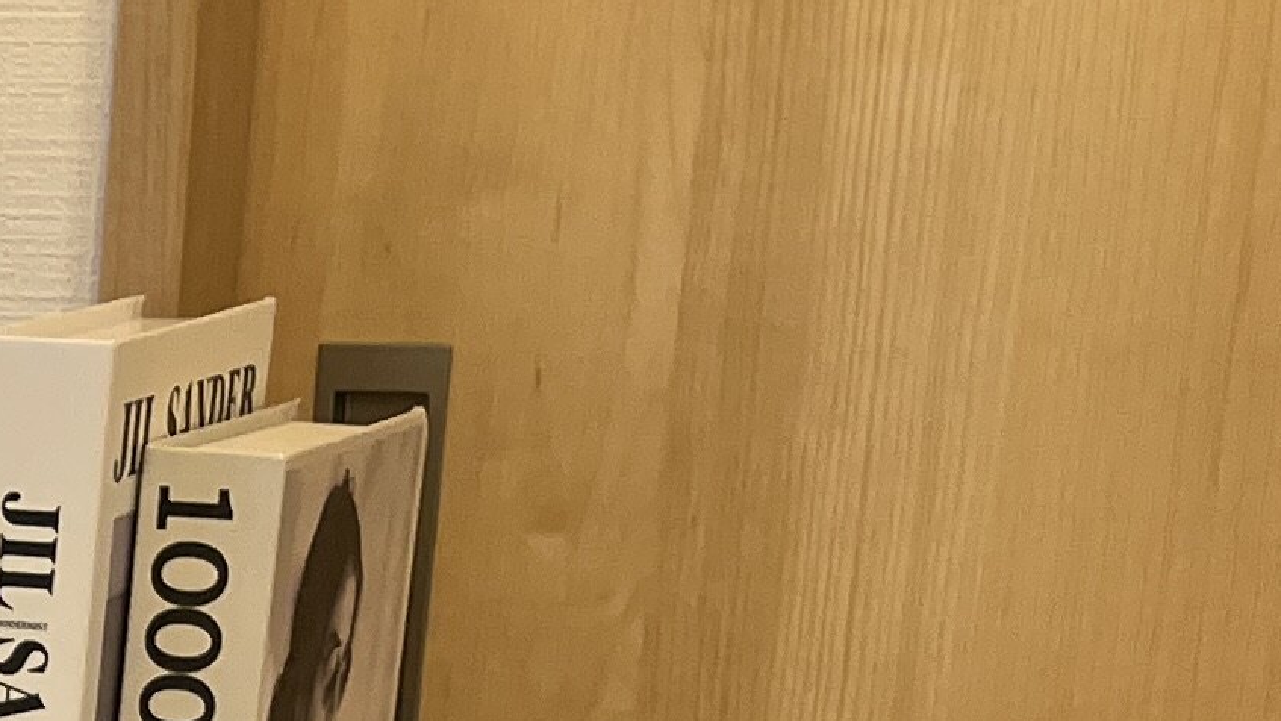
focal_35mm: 135
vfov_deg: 8.5
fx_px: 4586
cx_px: -857
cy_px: 1501
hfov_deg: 14.4
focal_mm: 5.7
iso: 50
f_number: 1.5
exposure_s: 1/100
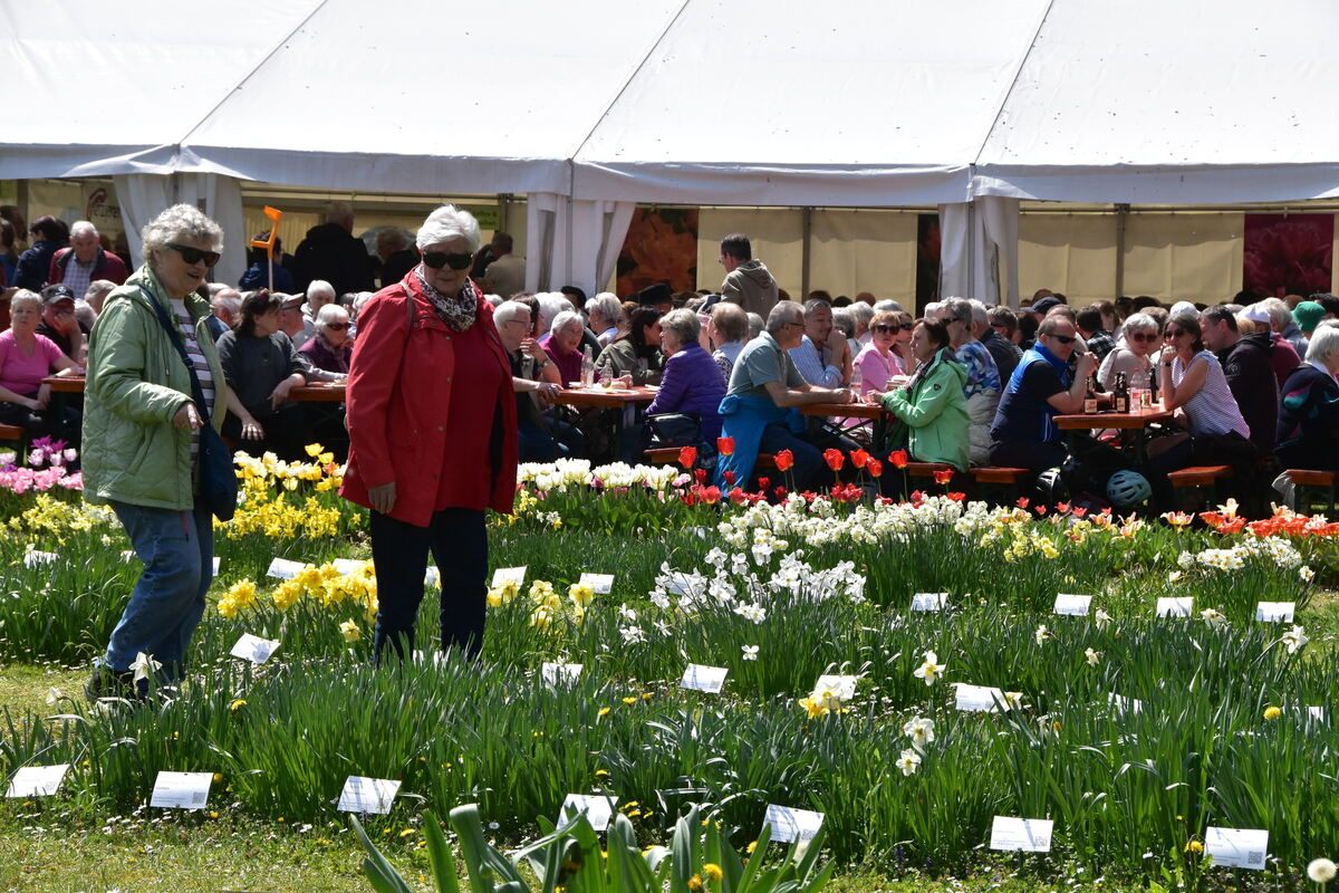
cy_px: 446
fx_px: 4184
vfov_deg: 12.2
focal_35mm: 112
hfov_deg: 18.2
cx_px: 670
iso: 1250
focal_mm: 75
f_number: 10
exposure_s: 1/1600
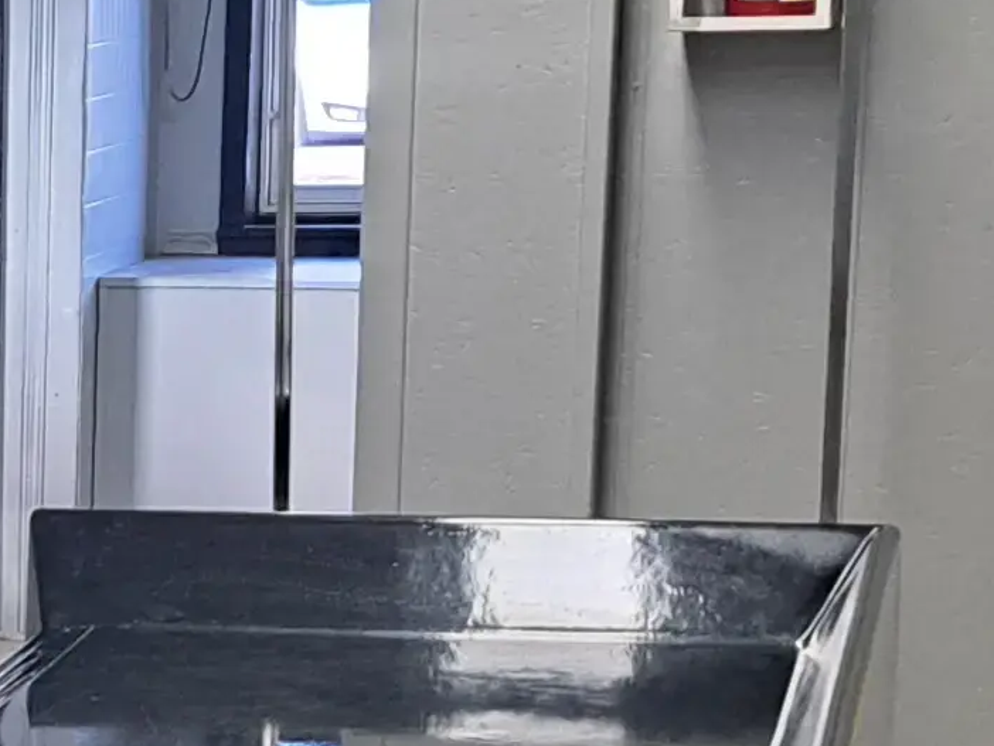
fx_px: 4539
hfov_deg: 11.9
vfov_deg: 9.2
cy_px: 989
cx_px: -558
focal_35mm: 158
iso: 200
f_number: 1.8
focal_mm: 5.23
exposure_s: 1/60
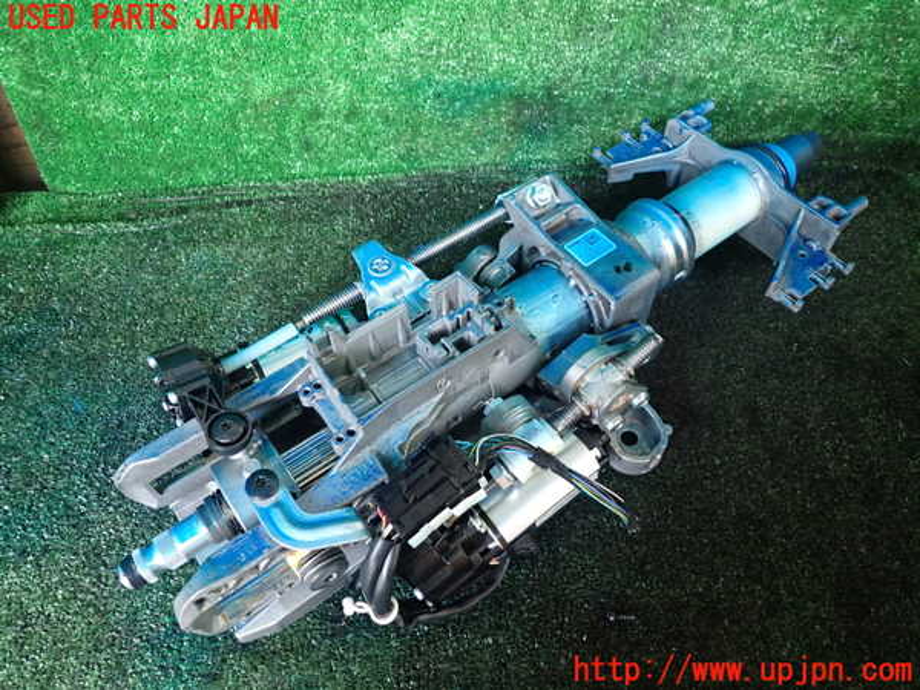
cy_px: 345
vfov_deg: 54.9
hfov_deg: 69.4
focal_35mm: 25
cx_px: 460
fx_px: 664
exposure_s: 1/30
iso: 500
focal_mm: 4.5
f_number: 2
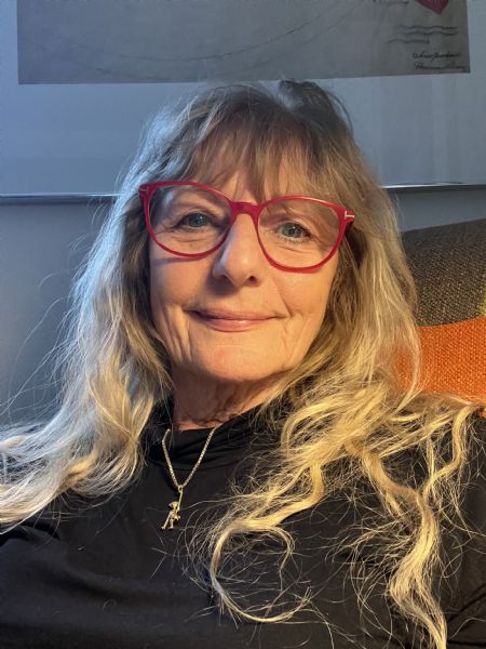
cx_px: 243
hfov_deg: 46.8
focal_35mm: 30
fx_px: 562
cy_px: 324
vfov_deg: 60.0
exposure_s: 1/25
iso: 400
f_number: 2.2
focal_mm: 2.71
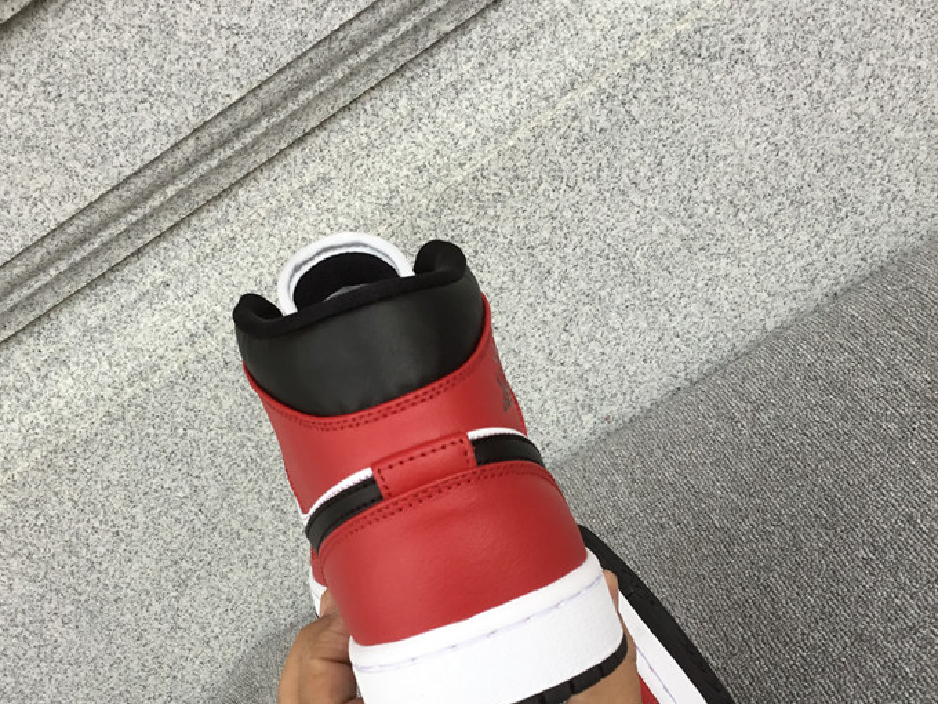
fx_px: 1111
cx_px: 407
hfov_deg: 45.7
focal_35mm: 41
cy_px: 424
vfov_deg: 35.0
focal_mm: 3.3
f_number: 2.4
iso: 32
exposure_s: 1/50
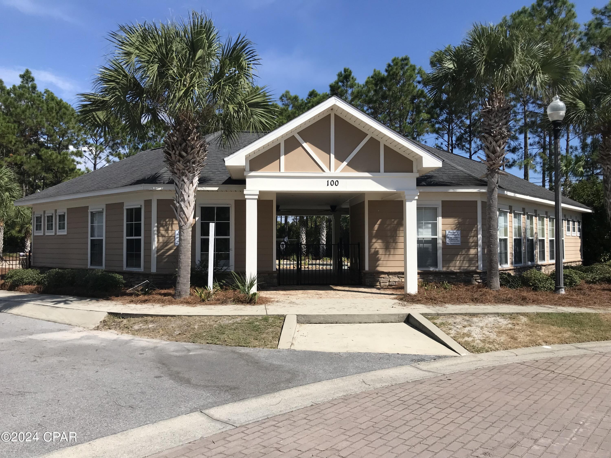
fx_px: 494
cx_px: 306
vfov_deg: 49.7
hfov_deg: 63.4
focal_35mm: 28
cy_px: 229
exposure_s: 1/3300
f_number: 1.8
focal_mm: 3.99
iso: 20
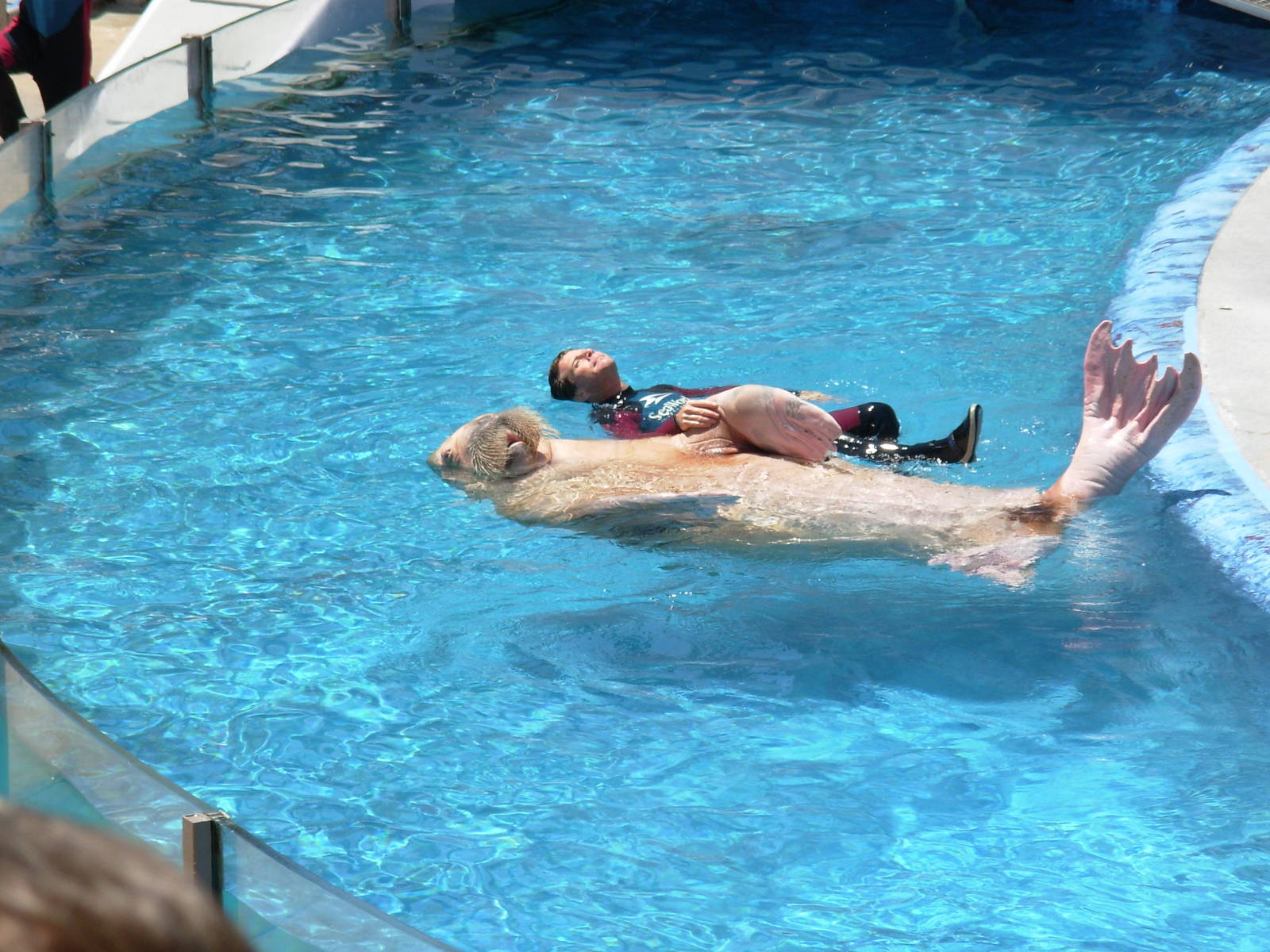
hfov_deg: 10.4
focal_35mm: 190
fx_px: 6971
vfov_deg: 7.8
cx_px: 635
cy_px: 476
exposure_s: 1/406
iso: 50
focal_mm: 31.4
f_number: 5
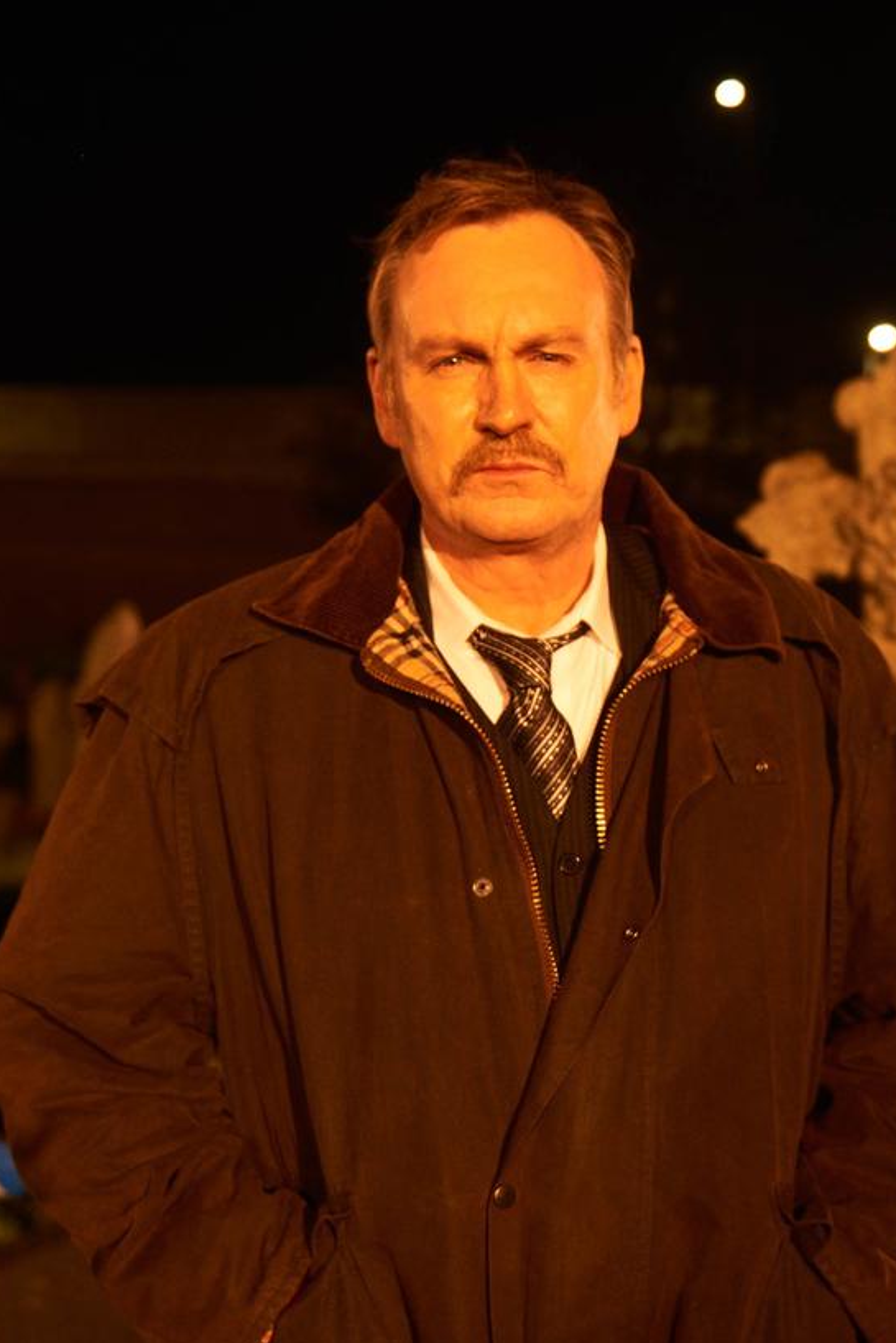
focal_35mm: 37
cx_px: 510
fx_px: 1381
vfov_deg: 51.8
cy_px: 630
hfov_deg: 35.9
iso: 1600
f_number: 2.8
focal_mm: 32
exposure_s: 1/60
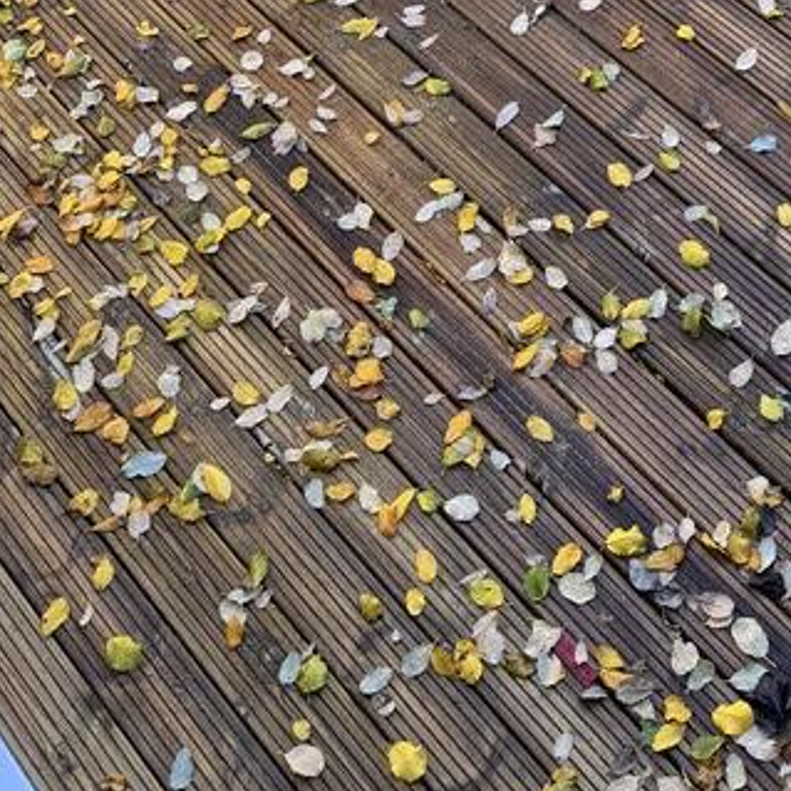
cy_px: -417
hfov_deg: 24.0
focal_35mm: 68
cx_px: 831
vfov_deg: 21.2
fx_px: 1758
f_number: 1.78
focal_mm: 6.76
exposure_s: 1/171
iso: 100
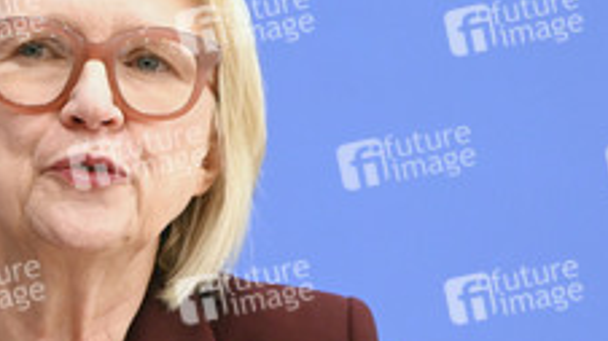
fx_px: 4384
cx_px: 174
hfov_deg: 7.9
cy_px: 226
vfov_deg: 4.5
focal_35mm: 272
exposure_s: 1/800
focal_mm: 130
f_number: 4.5
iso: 4000
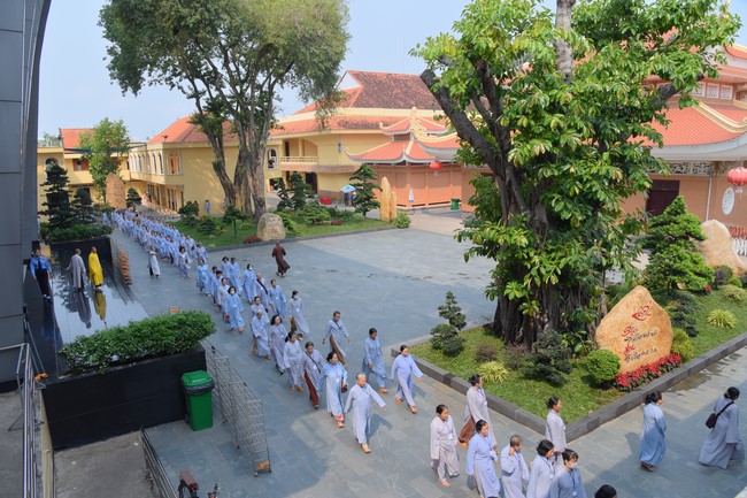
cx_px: 374
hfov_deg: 73.8
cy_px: 249
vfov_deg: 53.1
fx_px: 498
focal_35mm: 24
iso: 100
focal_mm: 24
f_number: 10
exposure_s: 1/160
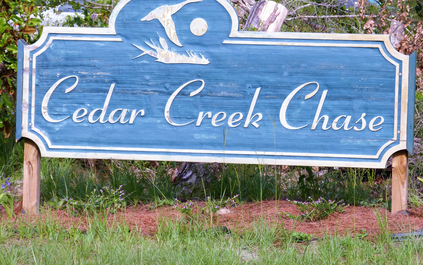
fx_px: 2213
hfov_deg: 10.9
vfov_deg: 6.8
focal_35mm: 192
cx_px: 212
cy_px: 133
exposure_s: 1/160
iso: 100
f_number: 4
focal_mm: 32.5
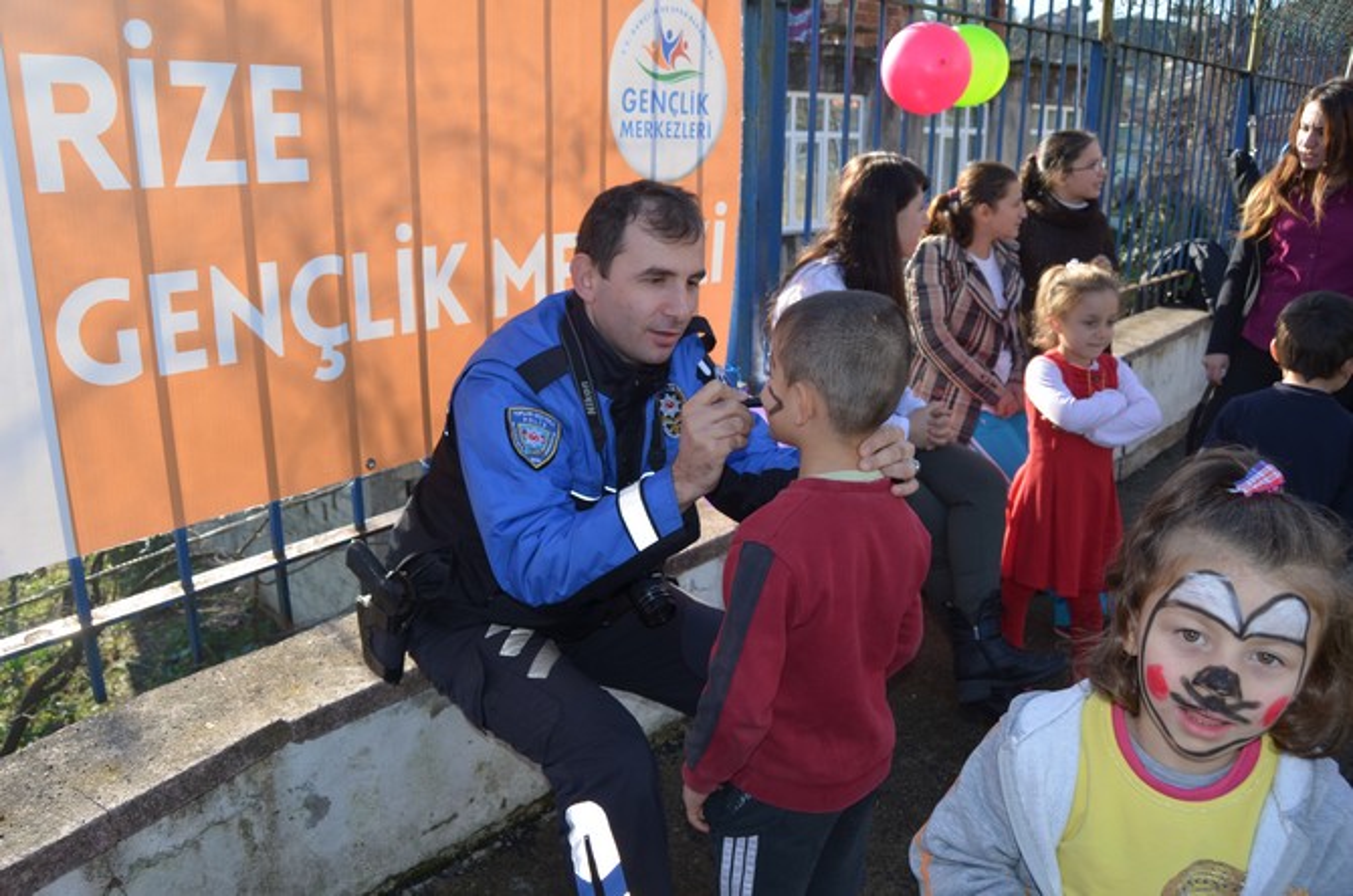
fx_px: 1013
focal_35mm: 27
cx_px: 676
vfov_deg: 47.8
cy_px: 448
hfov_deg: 67.5
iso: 100
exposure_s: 1/200
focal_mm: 18
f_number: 5.6
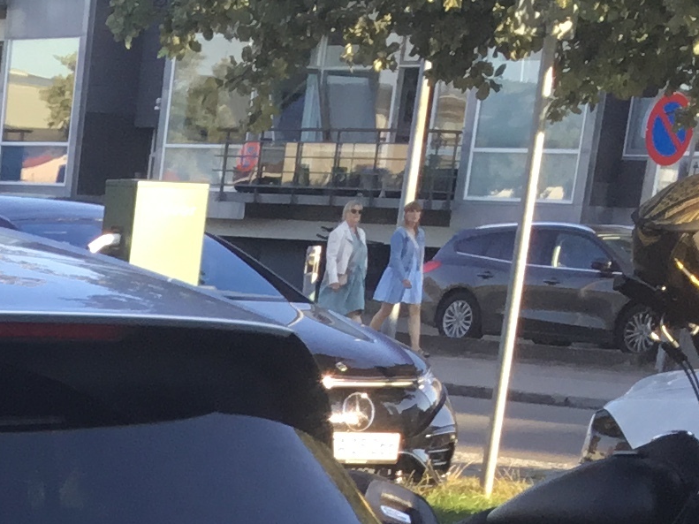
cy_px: 1030
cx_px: -447
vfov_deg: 10.7
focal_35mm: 128
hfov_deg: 14.1
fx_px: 2584
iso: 25
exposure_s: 1/162
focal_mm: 3.3
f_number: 2.4
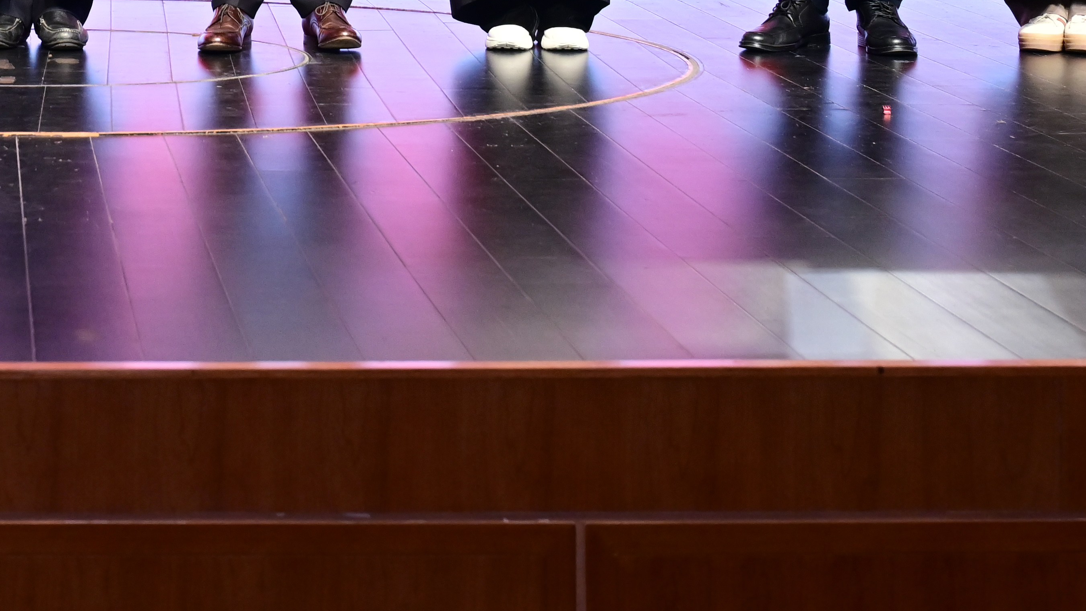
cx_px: -52
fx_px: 3600
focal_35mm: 125
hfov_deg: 16.7
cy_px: -475
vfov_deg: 9.3
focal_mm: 39
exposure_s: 1/125
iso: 1000
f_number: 5.6
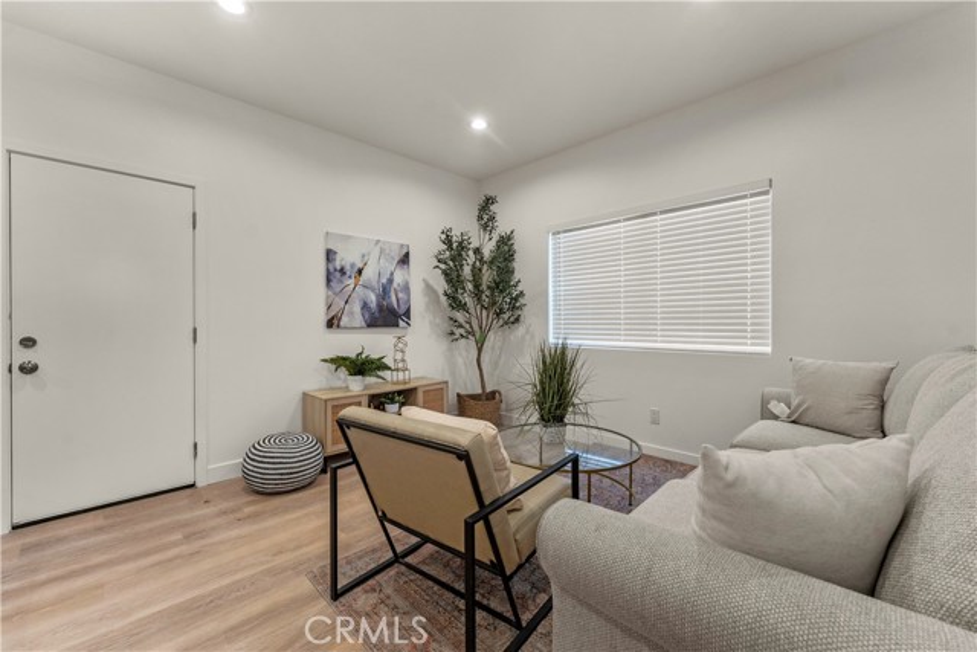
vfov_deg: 81.2
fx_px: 380
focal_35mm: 14
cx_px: 488
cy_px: 326
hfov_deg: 104.2
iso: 1000
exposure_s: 1/80
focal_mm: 14
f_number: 6.3
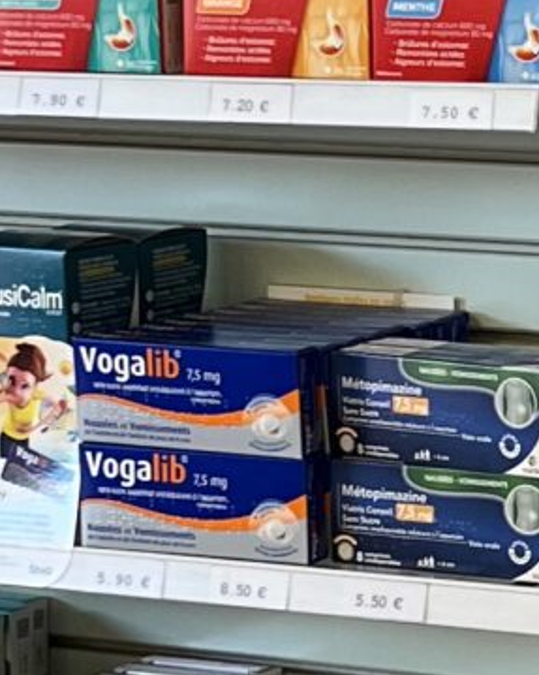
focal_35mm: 181
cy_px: 404
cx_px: 809
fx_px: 3611
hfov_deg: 8.4
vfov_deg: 10.7
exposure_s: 1/100
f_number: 1.6
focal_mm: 5.1
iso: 125
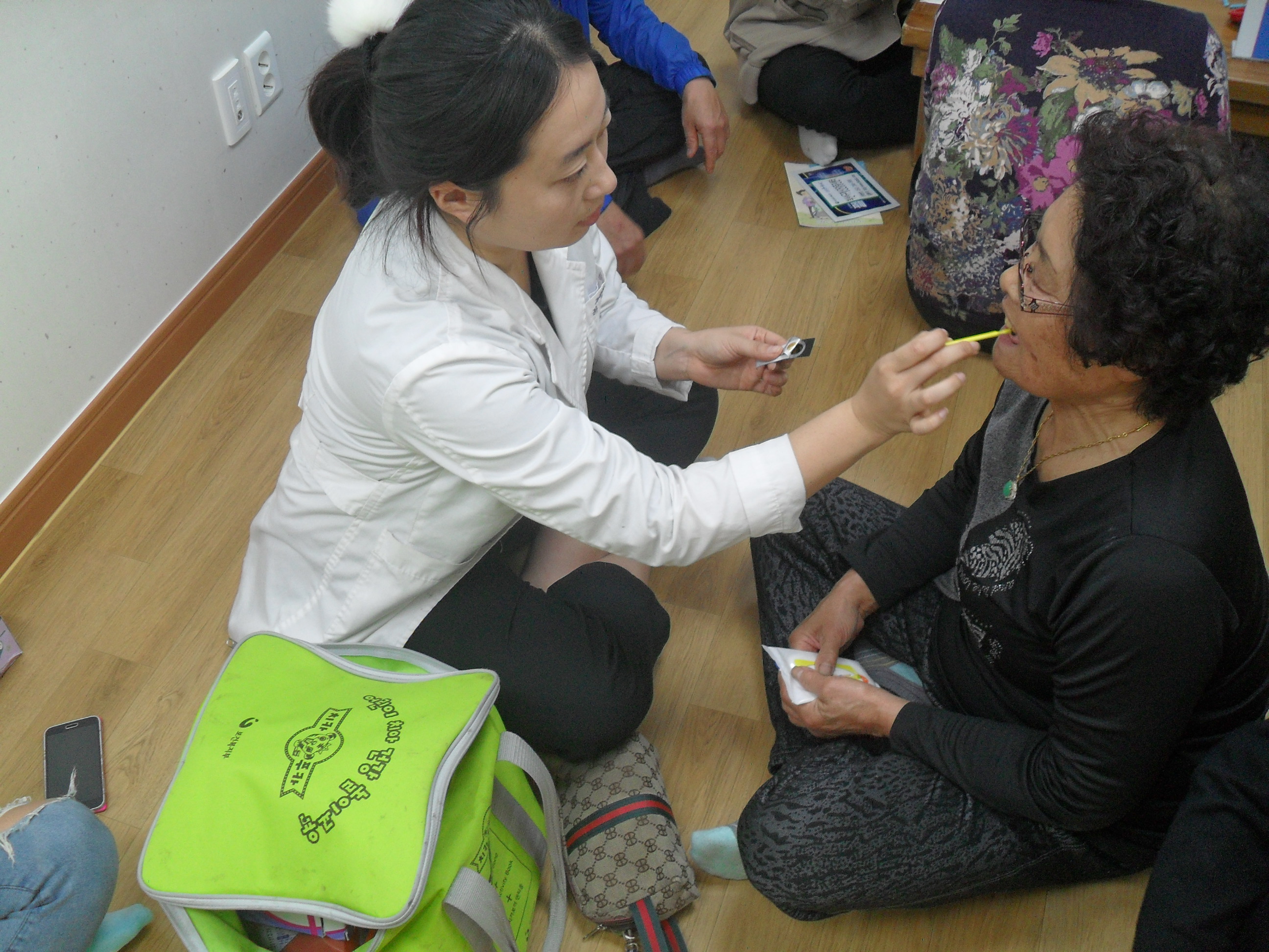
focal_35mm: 35
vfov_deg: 40.7
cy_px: 476
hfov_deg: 52.6
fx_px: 1283
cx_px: 634
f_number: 2.8
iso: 120
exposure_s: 1/30
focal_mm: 6.2
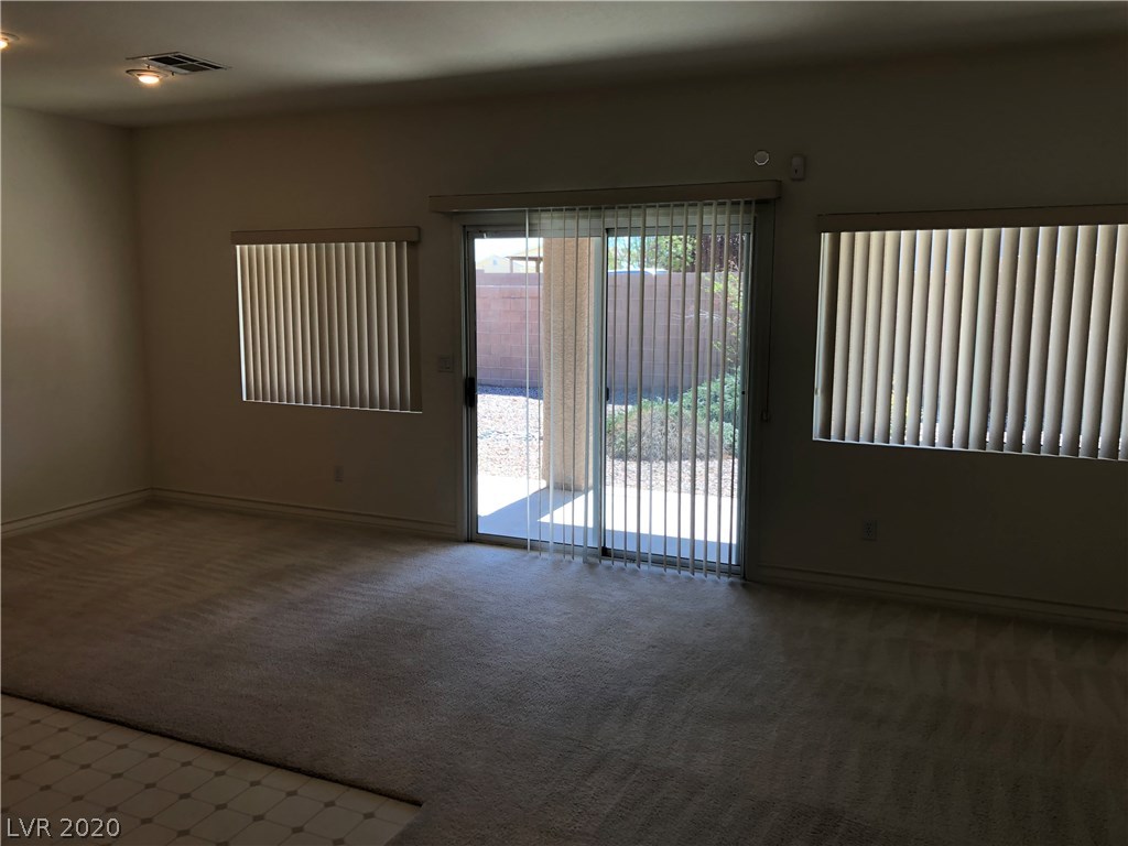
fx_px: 912
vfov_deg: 49.7
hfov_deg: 63.4
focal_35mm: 28
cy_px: 423
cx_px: 564
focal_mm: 3.99
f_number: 1.8
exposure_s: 1/120
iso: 32
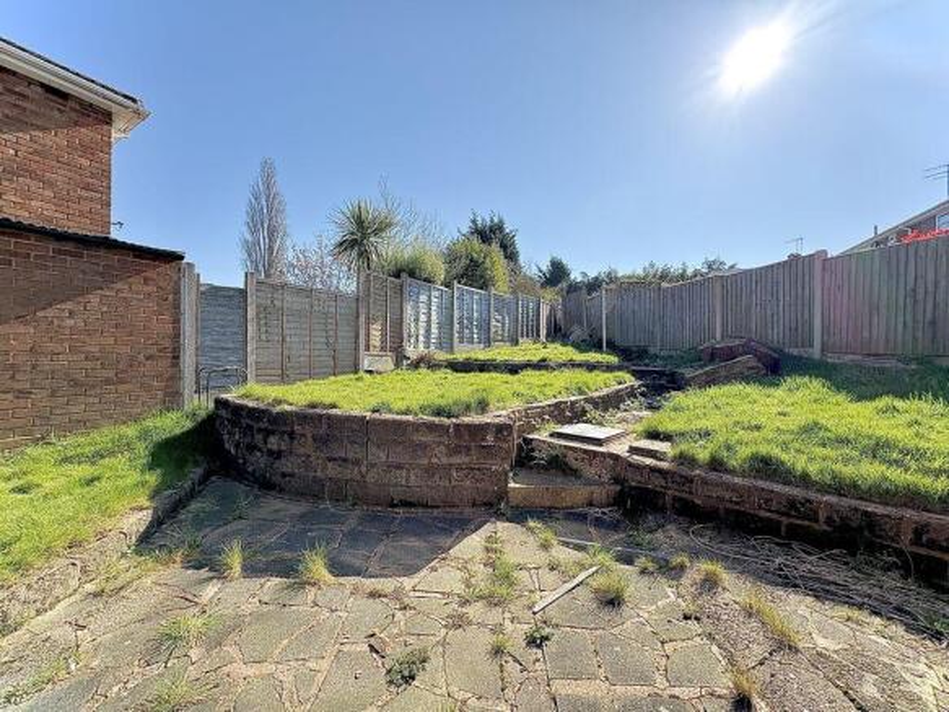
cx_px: 474
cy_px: 356
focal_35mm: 14
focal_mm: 2.22
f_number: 2.2
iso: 64
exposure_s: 1/1420
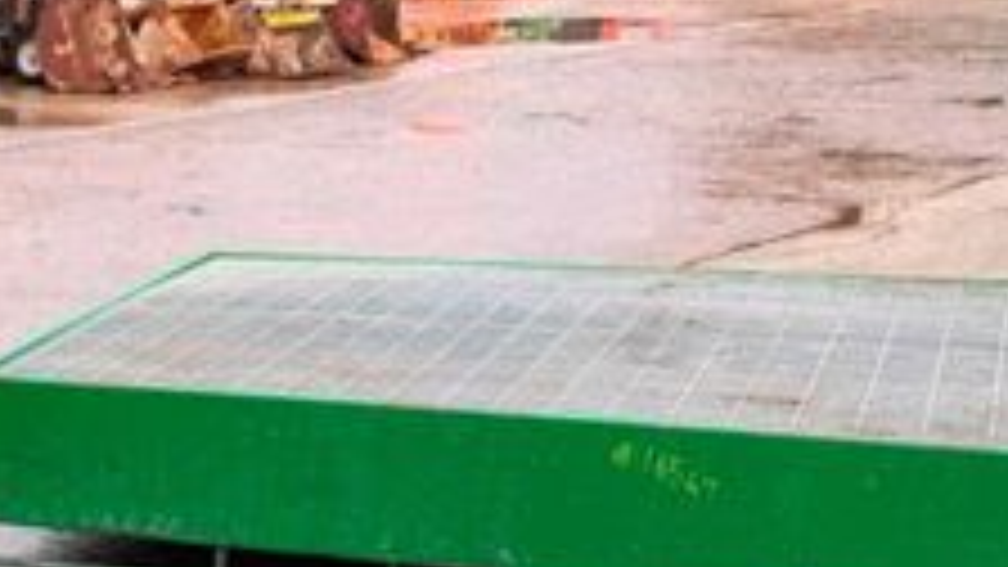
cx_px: -279
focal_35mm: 70
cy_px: 981
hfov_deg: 26.0
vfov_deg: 15.2
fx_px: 1871
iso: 80
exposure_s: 1/702
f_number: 1.78
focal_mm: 6.76
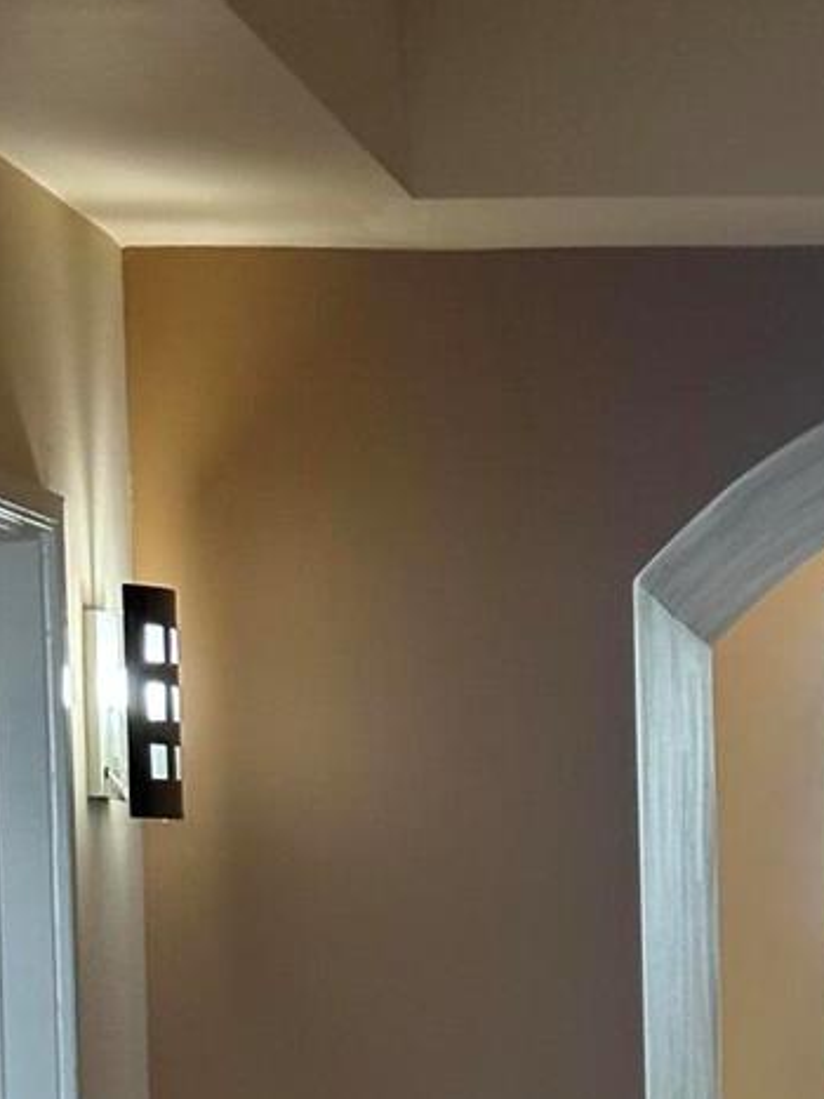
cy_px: 1393
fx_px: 5017
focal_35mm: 158
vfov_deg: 12.2
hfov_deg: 9.2
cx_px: 1048
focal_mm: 6.86
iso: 80
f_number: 1.78
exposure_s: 1/120
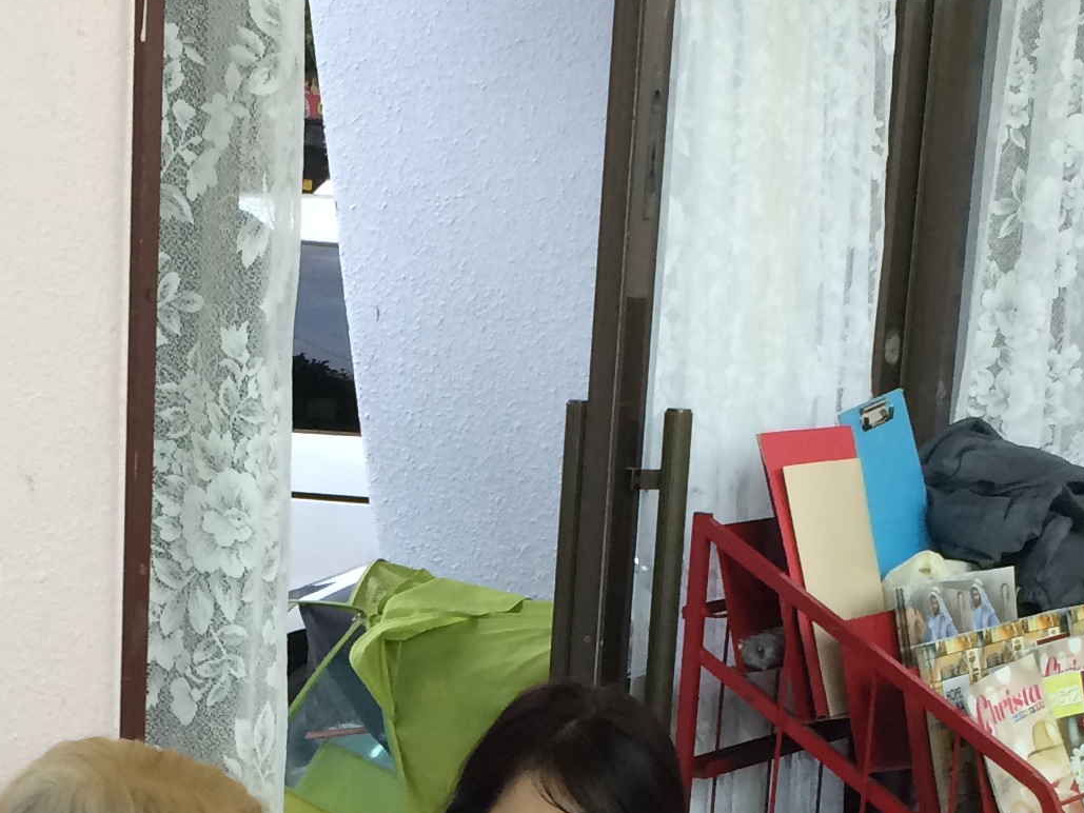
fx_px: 2881
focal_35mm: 92
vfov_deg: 15.6
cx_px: 379
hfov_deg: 21.2
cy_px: 937
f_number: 2.2
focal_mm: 4.15
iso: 80
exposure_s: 1/30
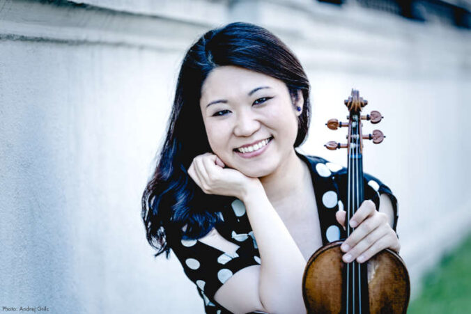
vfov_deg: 7.8
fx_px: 2303
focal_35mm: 176
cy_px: 157
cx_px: 236
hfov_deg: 11.7
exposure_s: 1/100
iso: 80
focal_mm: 176
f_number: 2.8
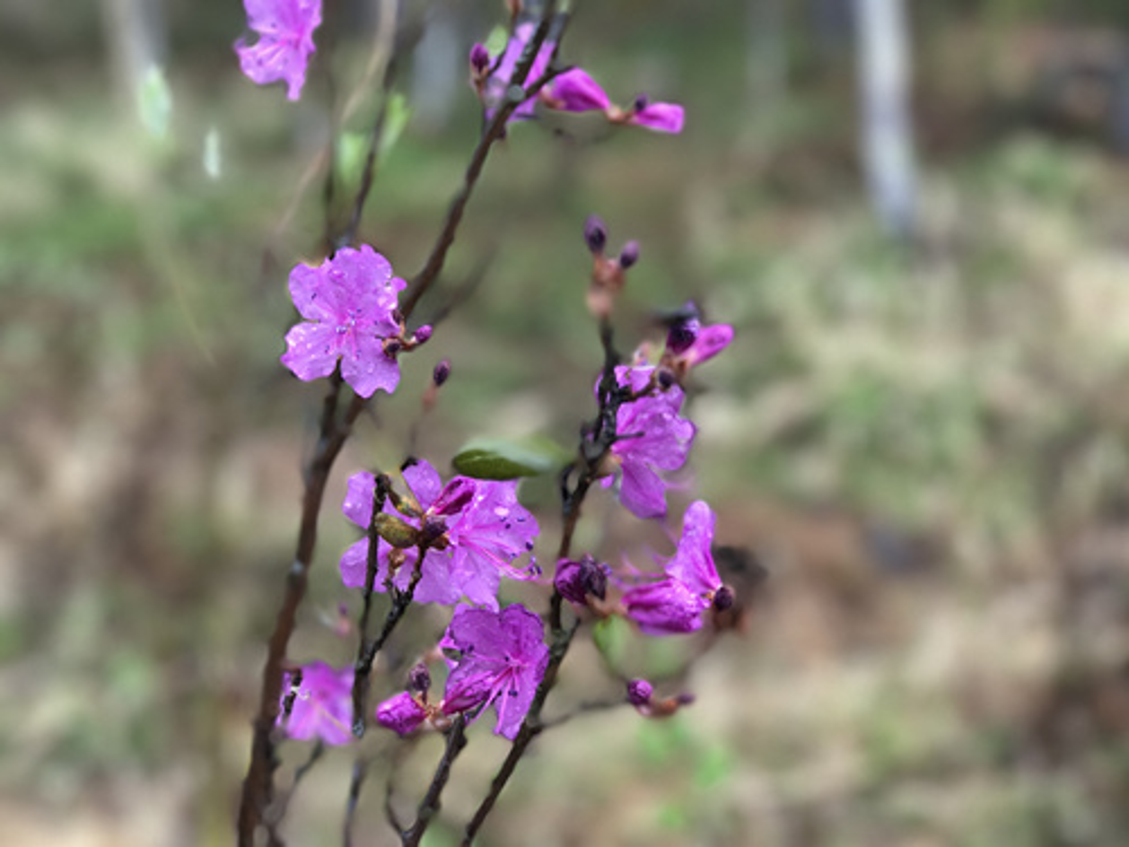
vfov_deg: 25.7
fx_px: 1859
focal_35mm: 57
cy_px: 424
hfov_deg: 33.8
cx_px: 564
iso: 50
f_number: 2.8
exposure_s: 1/50
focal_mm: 6.6
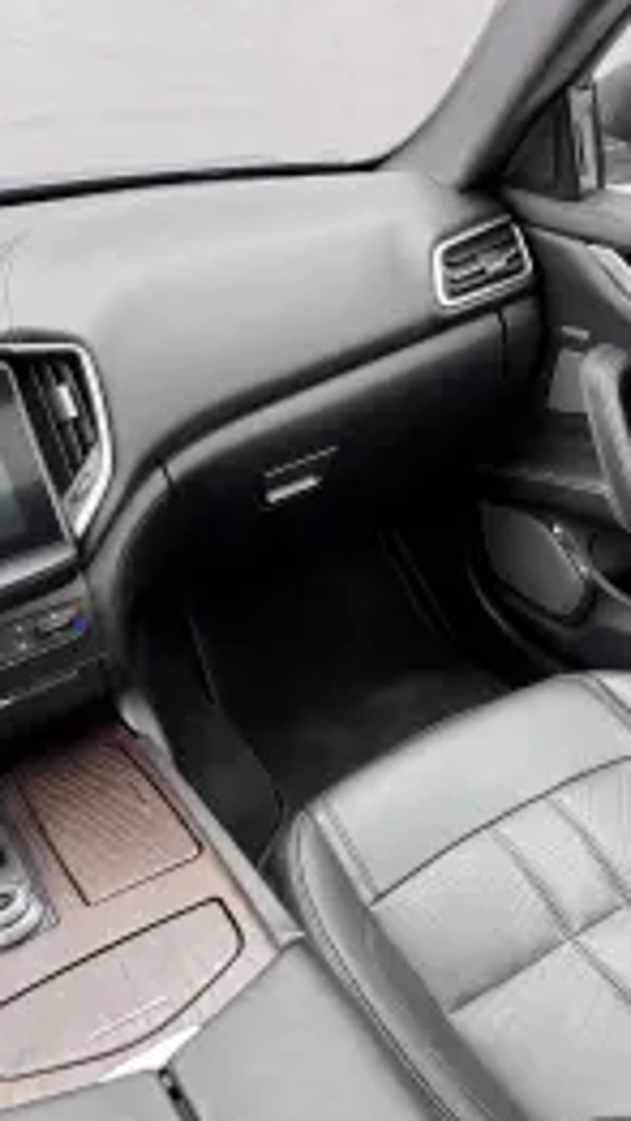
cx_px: 425
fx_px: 1070
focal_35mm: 36
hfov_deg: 32.6
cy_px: 563
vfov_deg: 55.3
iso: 80
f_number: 1.78
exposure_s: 1/121
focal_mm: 6.76
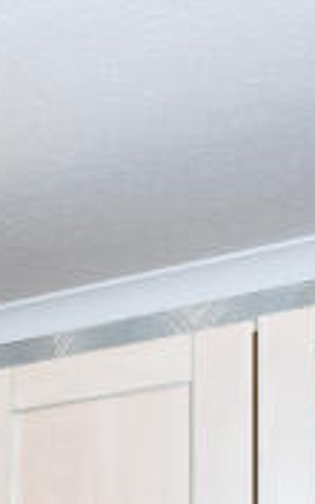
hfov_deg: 9.7
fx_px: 1222
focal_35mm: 89
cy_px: 878
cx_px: -727
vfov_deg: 18.7
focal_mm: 10
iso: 400
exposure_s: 1/20
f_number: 4
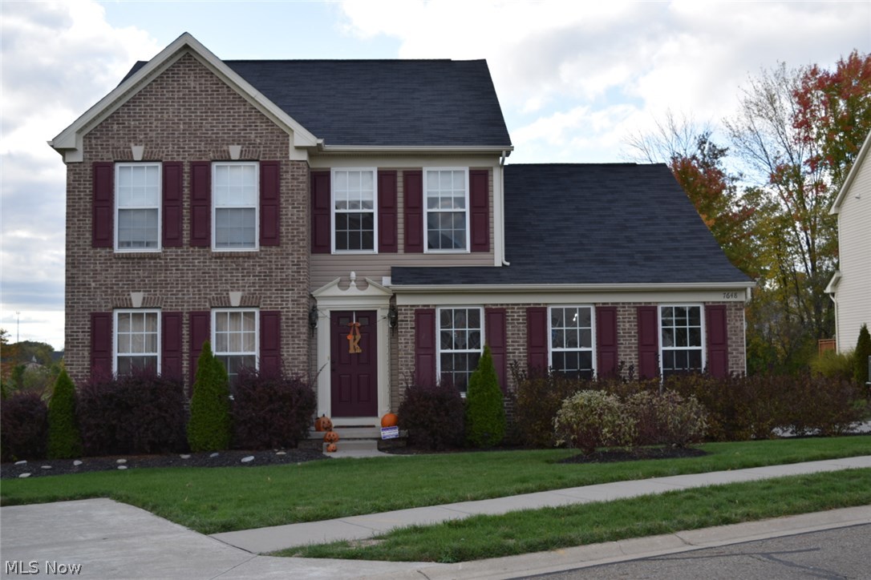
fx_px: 1125
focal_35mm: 46
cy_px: 290
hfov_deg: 42.3
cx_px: 436
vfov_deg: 28.9
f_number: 6.3
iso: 100
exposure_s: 1/160
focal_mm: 31
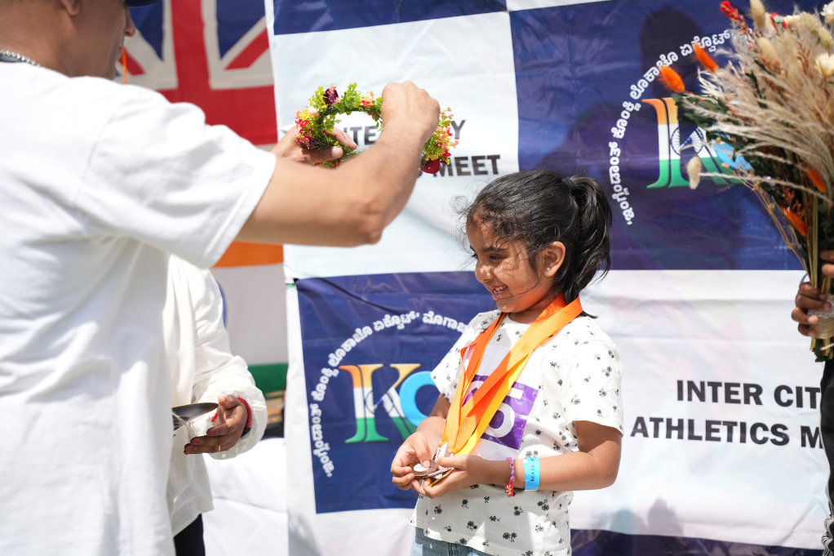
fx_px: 1292
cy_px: 278
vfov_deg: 24.3
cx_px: 417
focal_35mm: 56
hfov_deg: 35.8
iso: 250
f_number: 2.8
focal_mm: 55.8
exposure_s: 1/5000
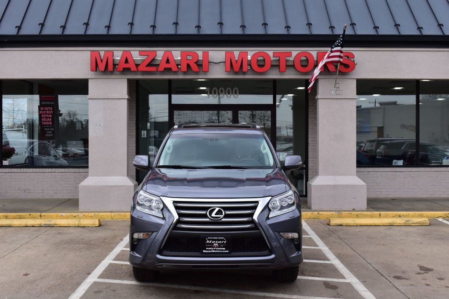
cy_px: 150
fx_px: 580
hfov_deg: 42.3
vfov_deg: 28.9
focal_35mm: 46
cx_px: 224
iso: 400
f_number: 10
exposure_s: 1/320
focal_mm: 31
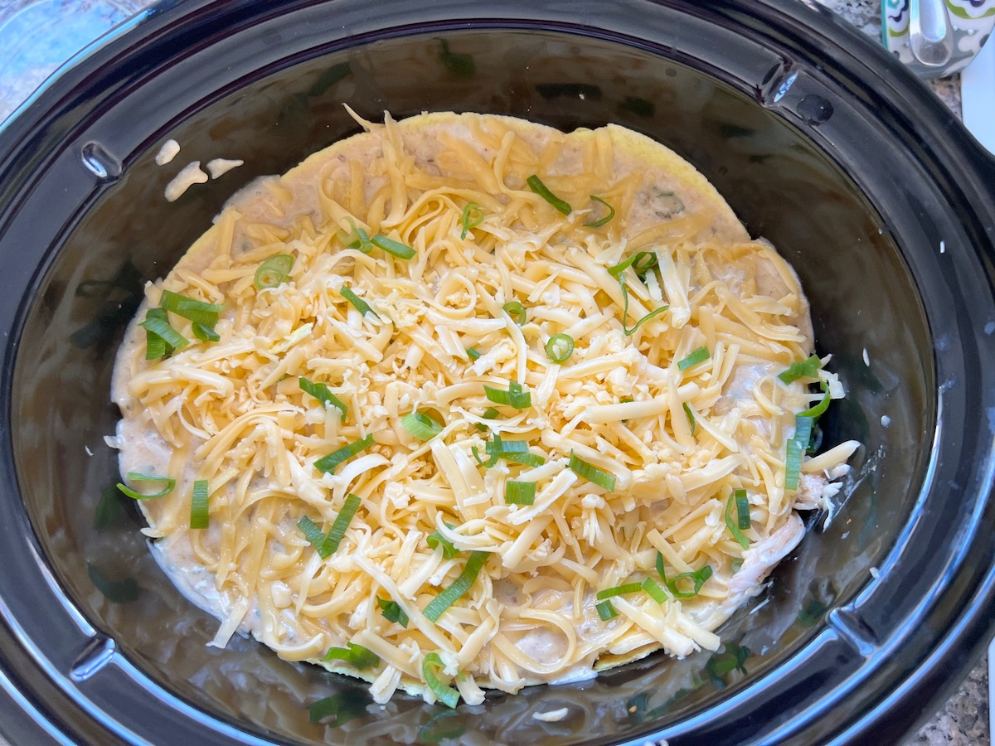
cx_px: 498
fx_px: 747
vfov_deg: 53.1
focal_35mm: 26
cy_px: 373
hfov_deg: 67.3
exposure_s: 1/121
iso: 80
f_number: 1.5
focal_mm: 5.7
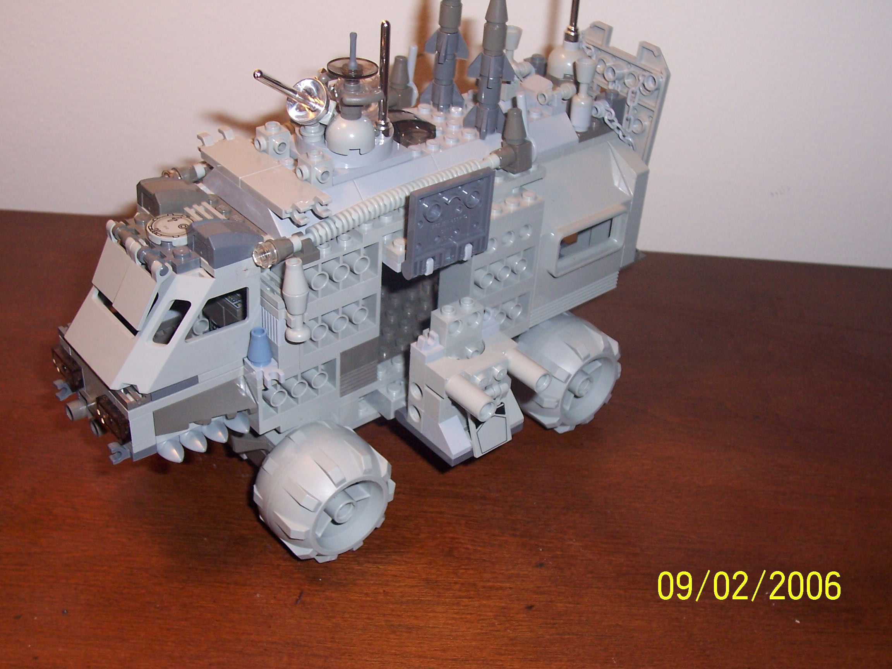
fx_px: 1082
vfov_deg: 34.3
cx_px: 446
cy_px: 334
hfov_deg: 44.8
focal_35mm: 42
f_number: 3
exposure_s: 1/60
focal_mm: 7
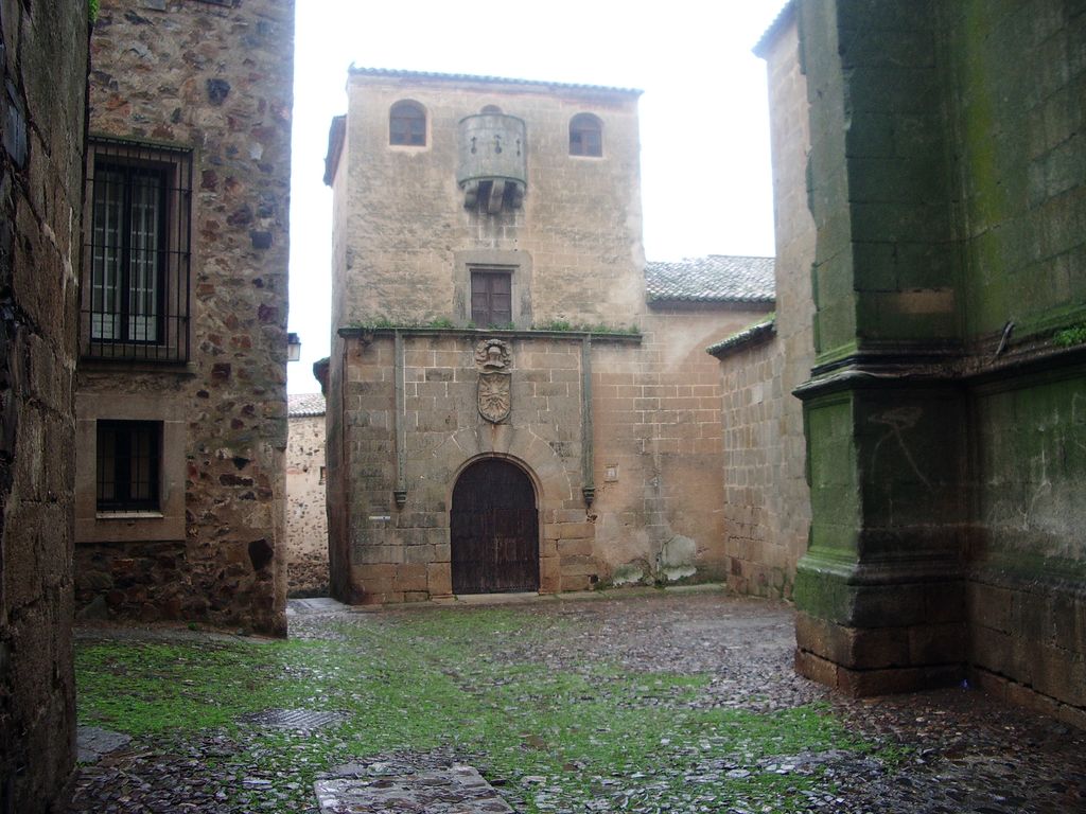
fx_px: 1098
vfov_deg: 40.7
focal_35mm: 35
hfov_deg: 52.6
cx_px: 543
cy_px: 407
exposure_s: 1/80
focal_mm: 5.8
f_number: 2.6
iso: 100
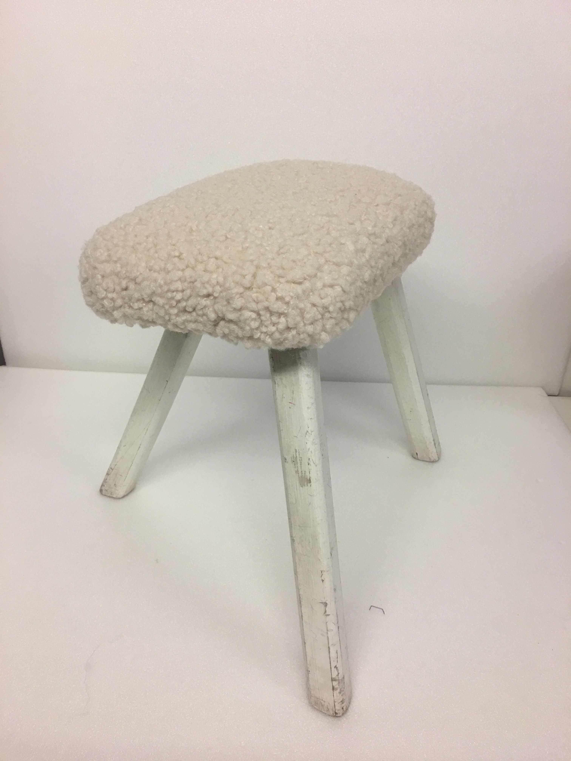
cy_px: 380
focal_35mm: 29
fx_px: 638
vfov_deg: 61.7
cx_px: 286
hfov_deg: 48.2
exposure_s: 1/17
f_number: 2.2
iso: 32
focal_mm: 4.15
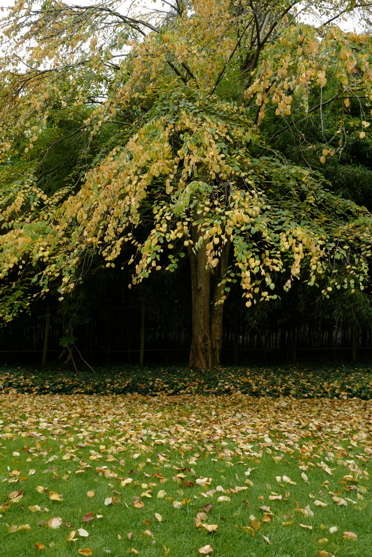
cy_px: 278
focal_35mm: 28
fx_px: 434
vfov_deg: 65.5
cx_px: 186
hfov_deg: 46.4
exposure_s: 1/400
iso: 800
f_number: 5.6
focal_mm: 28
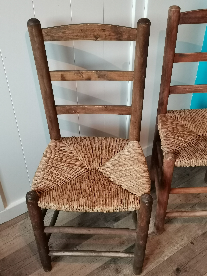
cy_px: 138
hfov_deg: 36.8
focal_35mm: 39
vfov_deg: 47.9
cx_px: 104
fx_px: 311
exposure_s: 1/120
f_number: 1.8
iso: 320
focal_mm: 4.75
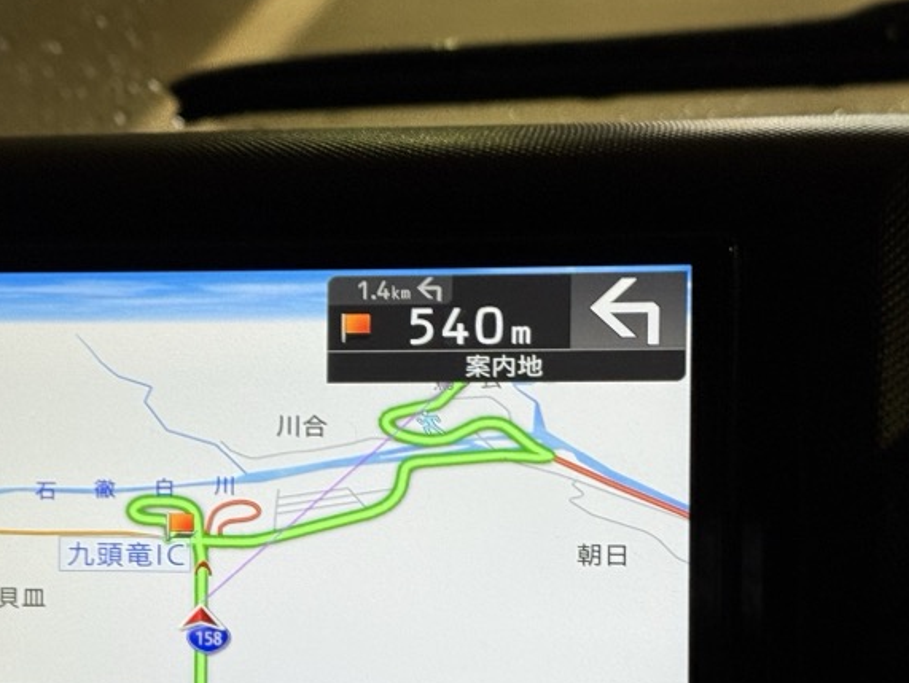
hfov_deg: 23.3
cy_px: 551
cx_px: 404
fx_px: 2207
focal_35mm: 84
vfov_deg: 17.4
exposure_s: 1/60
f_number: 1.78
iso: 125
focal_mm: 6.76
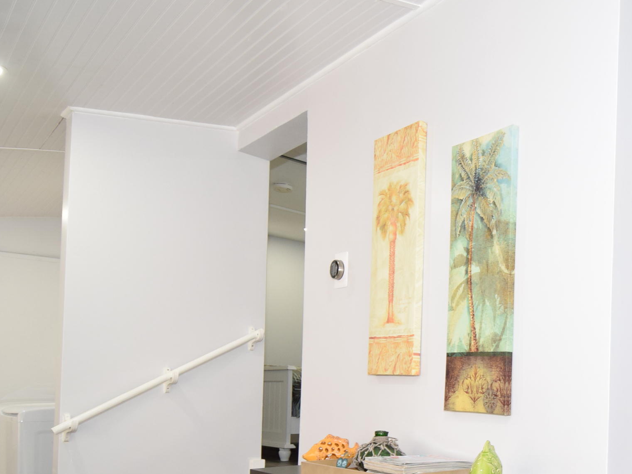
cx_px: 554
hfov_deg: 48.9
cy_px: 384
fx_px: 621
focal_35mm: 34
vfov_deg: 40.0
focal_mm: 12
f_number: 5
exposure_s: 1/100
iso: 800
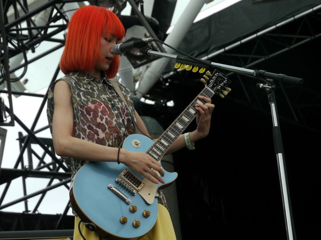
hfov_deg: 11.8
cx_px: 160
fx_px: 1558
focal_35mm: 168
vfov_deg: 8.8
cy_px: 120
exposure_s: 1/400
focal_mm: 84
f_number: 10
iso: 400
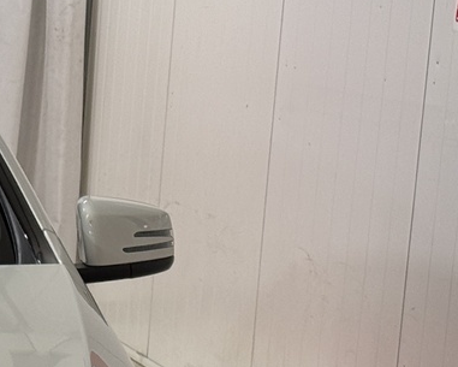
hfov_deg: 10.2
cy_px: 521
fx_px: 2400
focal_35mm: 177
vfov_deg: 8.6
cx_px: -388
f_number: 1.78
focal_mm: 6.76
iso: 64
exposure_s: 1/100
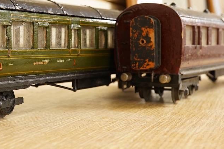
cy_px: 45
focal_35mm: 79
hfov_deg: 25.4
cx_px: 58
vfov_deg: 17.2
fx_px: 491
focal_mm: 30
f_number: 10
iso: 2500
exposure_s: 1/80
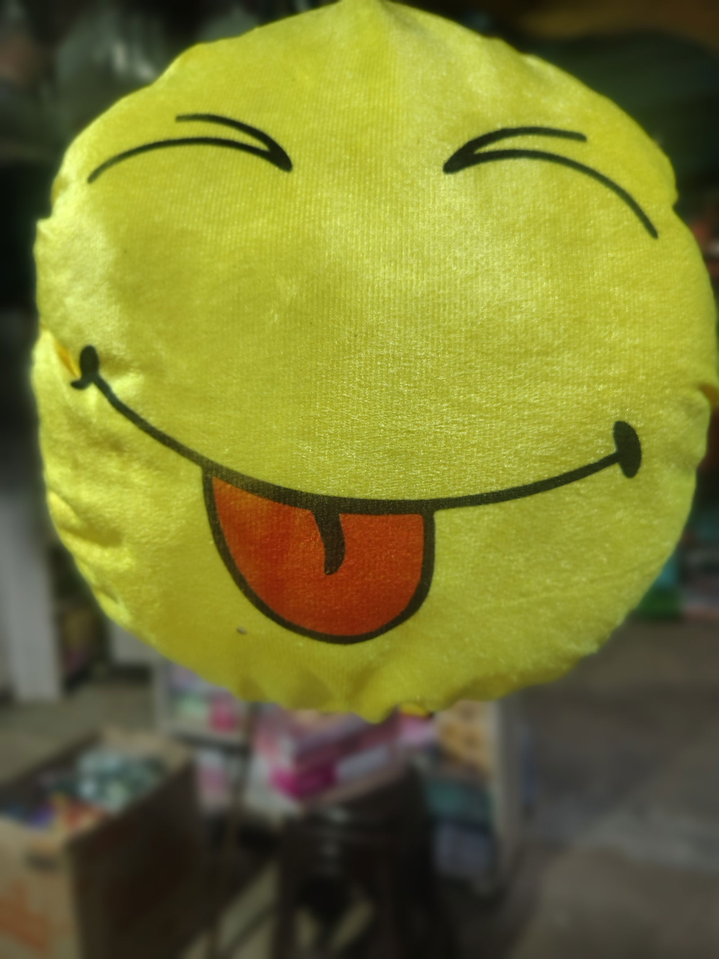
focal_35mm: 24
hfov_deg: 56.8
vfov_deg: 71.6
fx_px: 665
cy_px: 480
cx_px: 360
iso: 543
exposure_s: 1/100
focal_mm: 5.56
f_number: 1.8
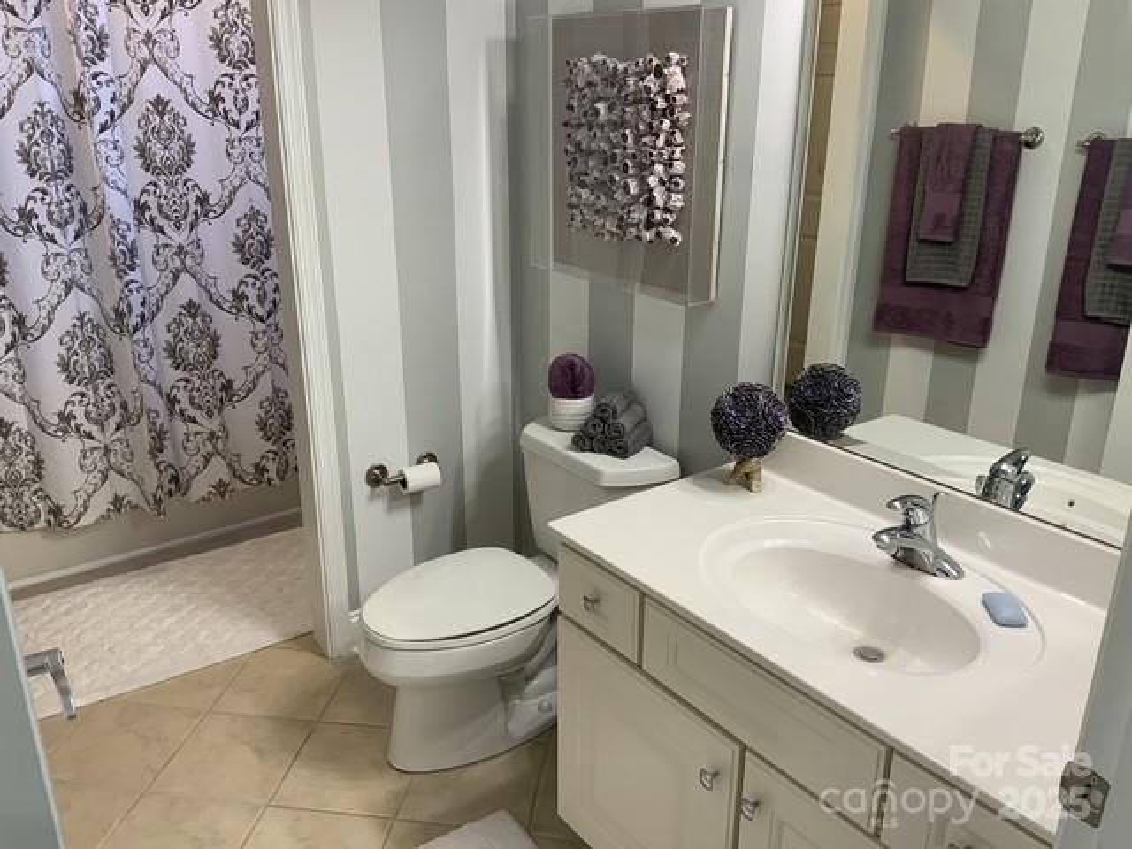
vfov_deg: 48.2
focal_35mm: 29
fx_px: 948
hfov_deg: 61.7
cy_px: 424
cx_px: 566
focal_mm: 3
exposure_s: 1/60
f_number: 1.8
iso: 50
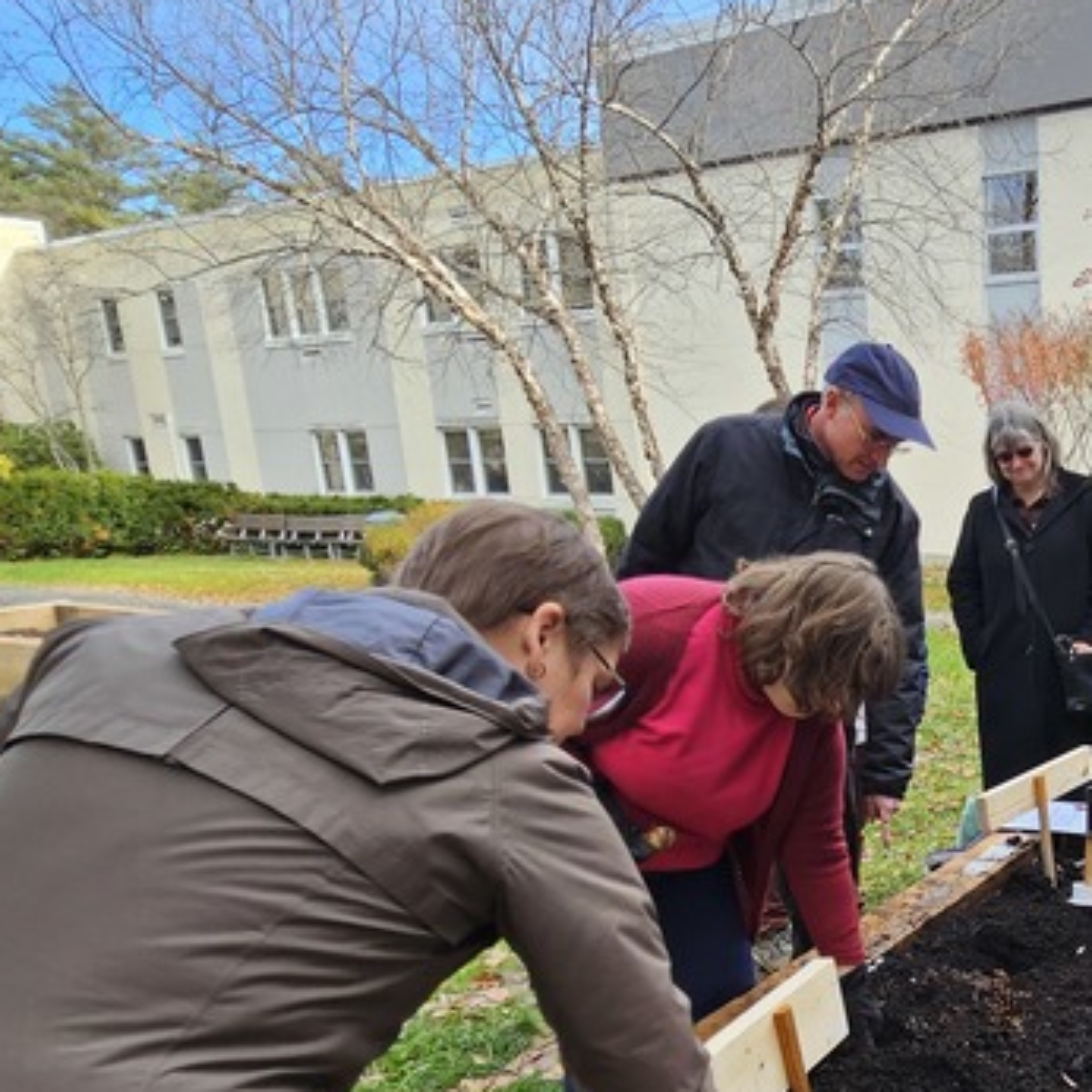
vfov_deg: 46.1
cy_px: 862
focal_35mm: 34
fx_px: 1213
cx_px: 1073
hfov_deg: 42.4
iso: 50
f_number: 2.2
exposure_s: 1/284
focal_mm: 2.2
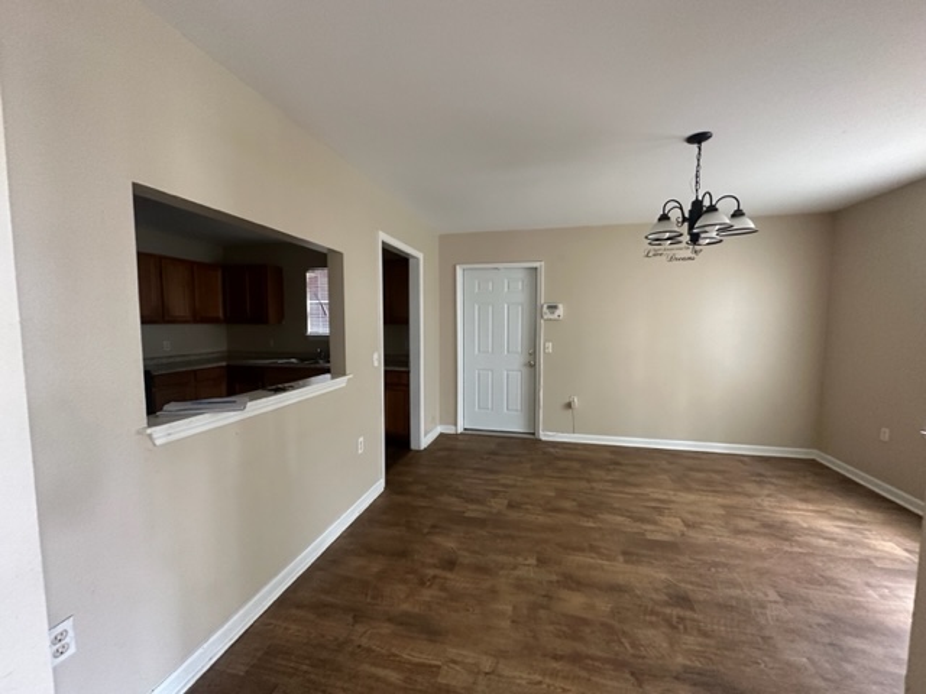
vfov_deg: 85.7
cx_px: 463
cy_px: 347
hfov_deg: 102.1
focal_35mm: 14
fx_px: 375
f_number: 2.2
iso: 500
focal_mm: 2.22
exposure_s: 1/60
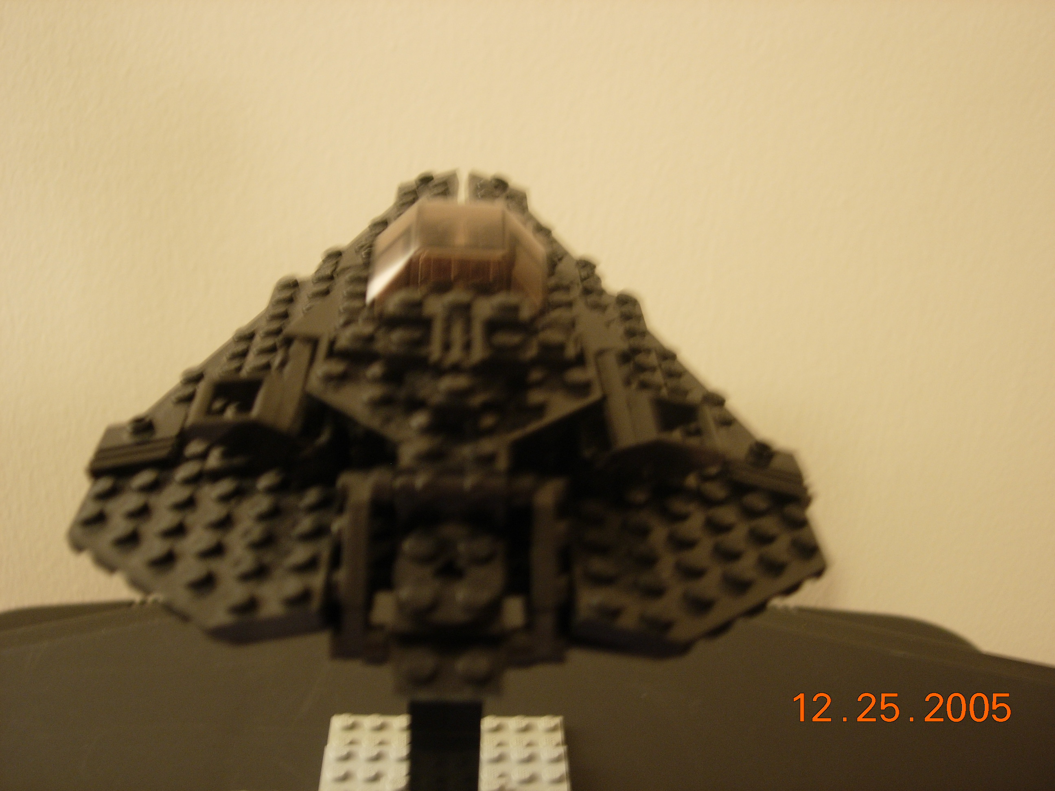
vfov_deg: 35.1
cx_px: 528
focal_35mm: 41
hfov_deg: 45.8
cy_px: 396
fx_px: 1250
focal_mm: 8.5
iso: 74
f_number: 2.9
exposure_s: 1/4
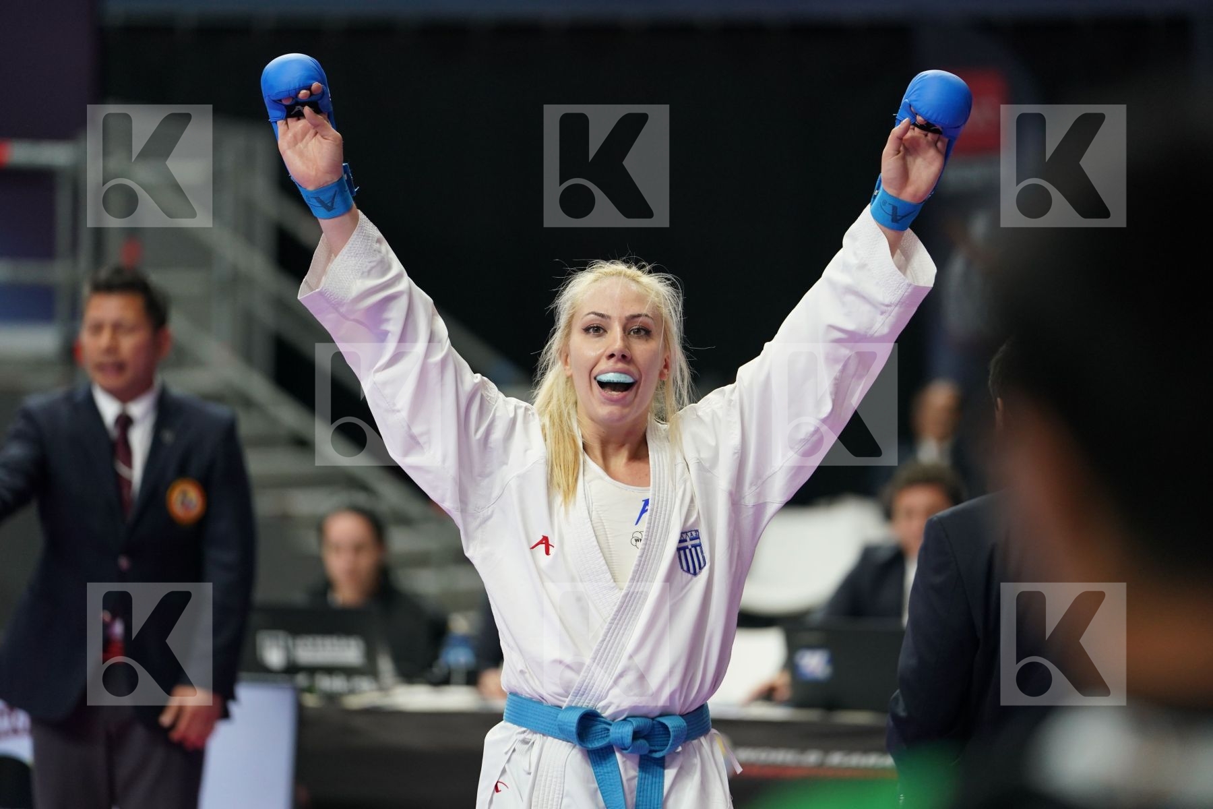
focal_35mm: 200
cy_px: 404
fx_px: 6738
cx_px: 606
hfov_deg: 10.3
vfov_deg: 6.9
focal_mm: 200
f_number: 2.8
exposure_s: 1/1000
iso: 1600
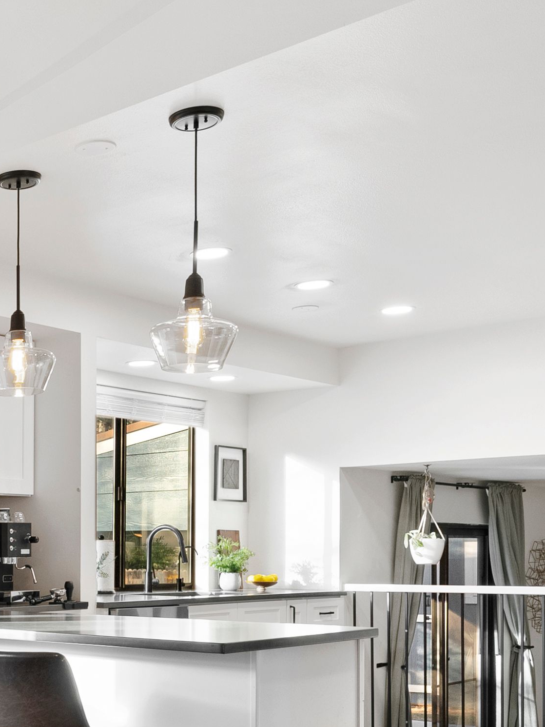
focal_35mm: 52
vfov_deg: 35.8
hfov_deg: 24.2
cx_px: -182
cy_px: 565
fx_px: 1091
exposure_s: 1/4
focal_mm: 19
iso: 640
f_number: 8
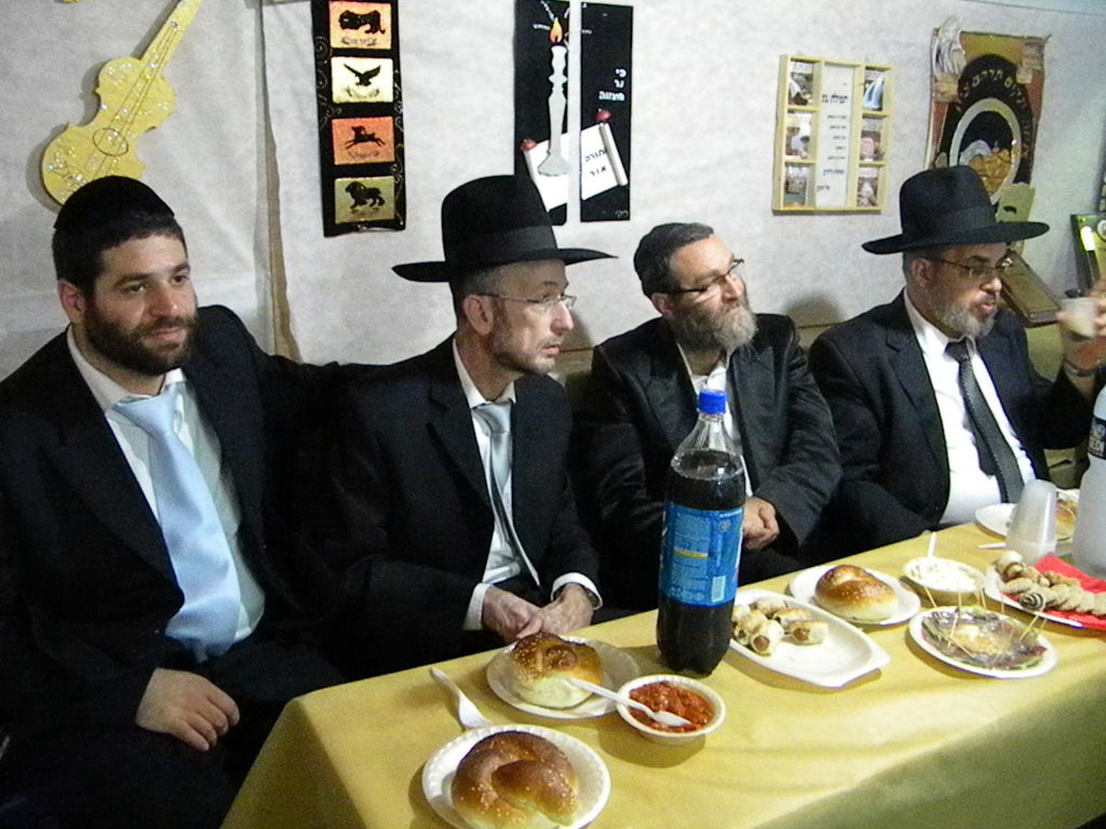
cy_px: 414
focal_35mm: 28
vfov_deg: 49.7
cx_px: 553
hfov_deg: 63.4
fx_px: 895
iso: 3200
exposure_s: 1/45
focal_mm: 5
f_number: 3.5
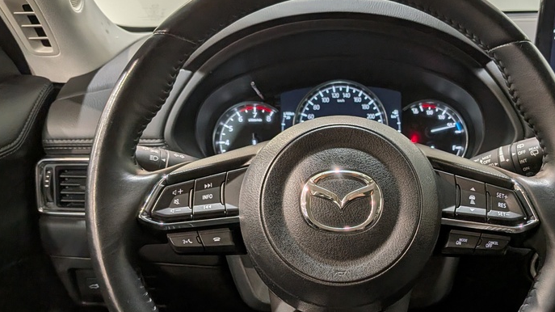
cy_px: 202
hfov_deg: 51.1
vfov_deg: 30.2
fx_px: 574
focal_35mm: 39
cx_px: 347
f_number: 1.7
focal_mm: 4.53
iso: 28
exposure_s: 1/141
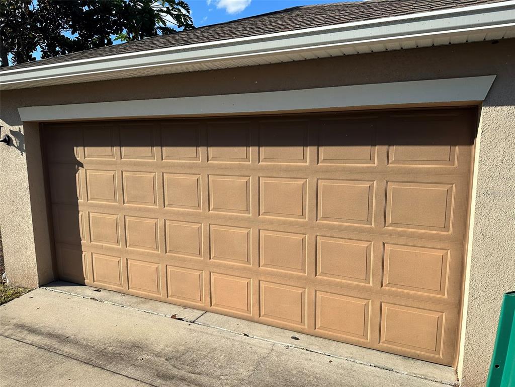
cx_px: 258
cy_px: 194
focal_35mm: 24
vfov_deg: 56.8
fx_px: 357
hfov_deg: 71.6
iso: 80
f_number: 1.78
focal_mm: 6.86
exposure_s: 1/4016
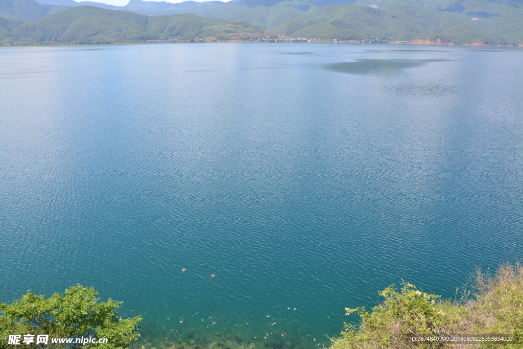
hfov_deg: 67.4
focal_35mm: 27
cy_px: 174
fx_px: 392
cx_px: 262
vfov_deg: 47.9
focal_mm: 18
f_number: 9
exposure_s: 1/200
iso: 250
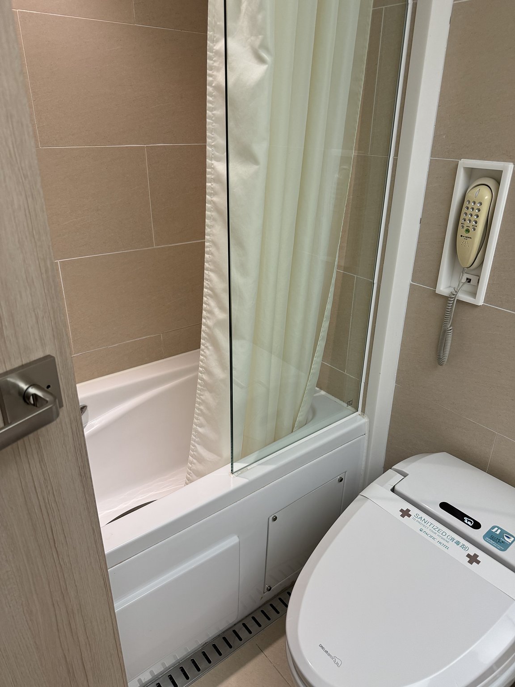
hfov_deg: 56.8
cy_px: 344
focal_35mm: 24
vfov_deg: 71.6
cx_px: 258
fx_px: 476
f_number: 1.78
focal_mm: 6.76
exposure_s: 1/120
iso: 160
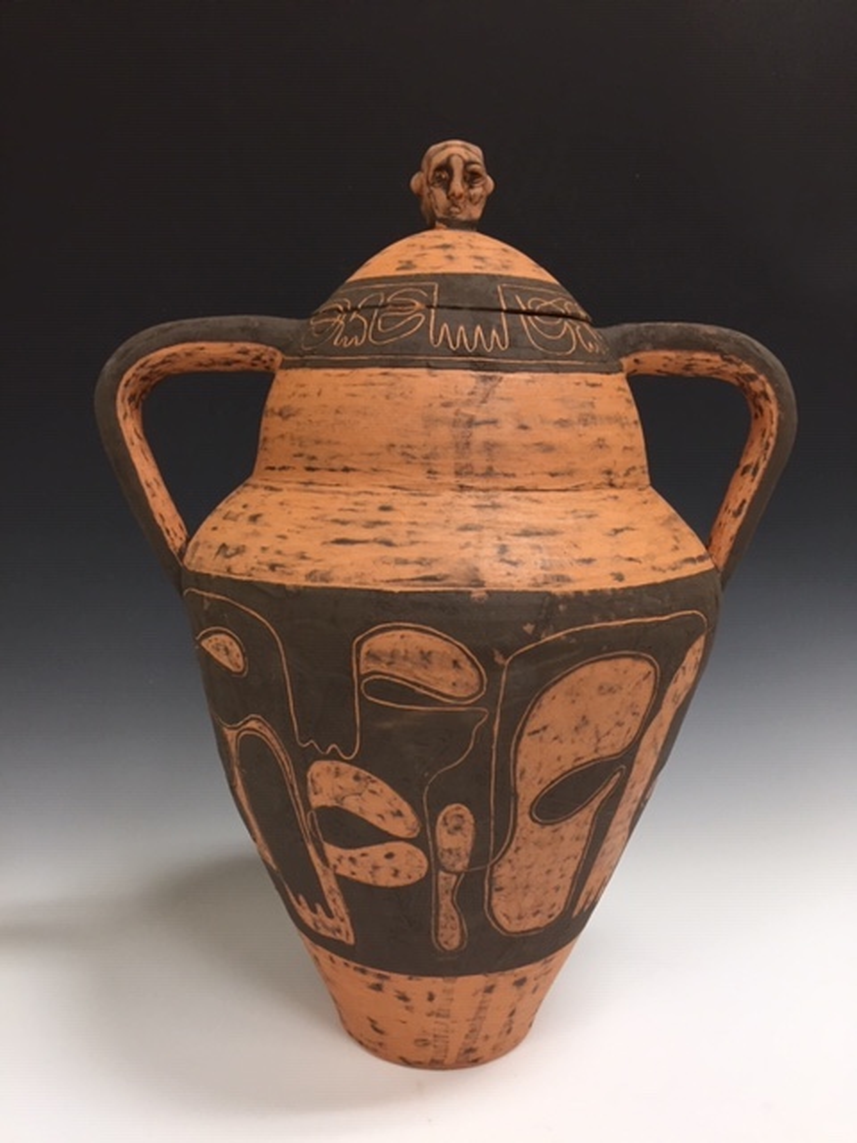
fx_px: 957
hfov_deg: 48.2
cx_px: 428
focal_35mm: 29
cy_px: 572
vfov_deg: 61.7
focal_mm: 4.15
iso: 125
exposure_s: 1/30
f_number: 2.2
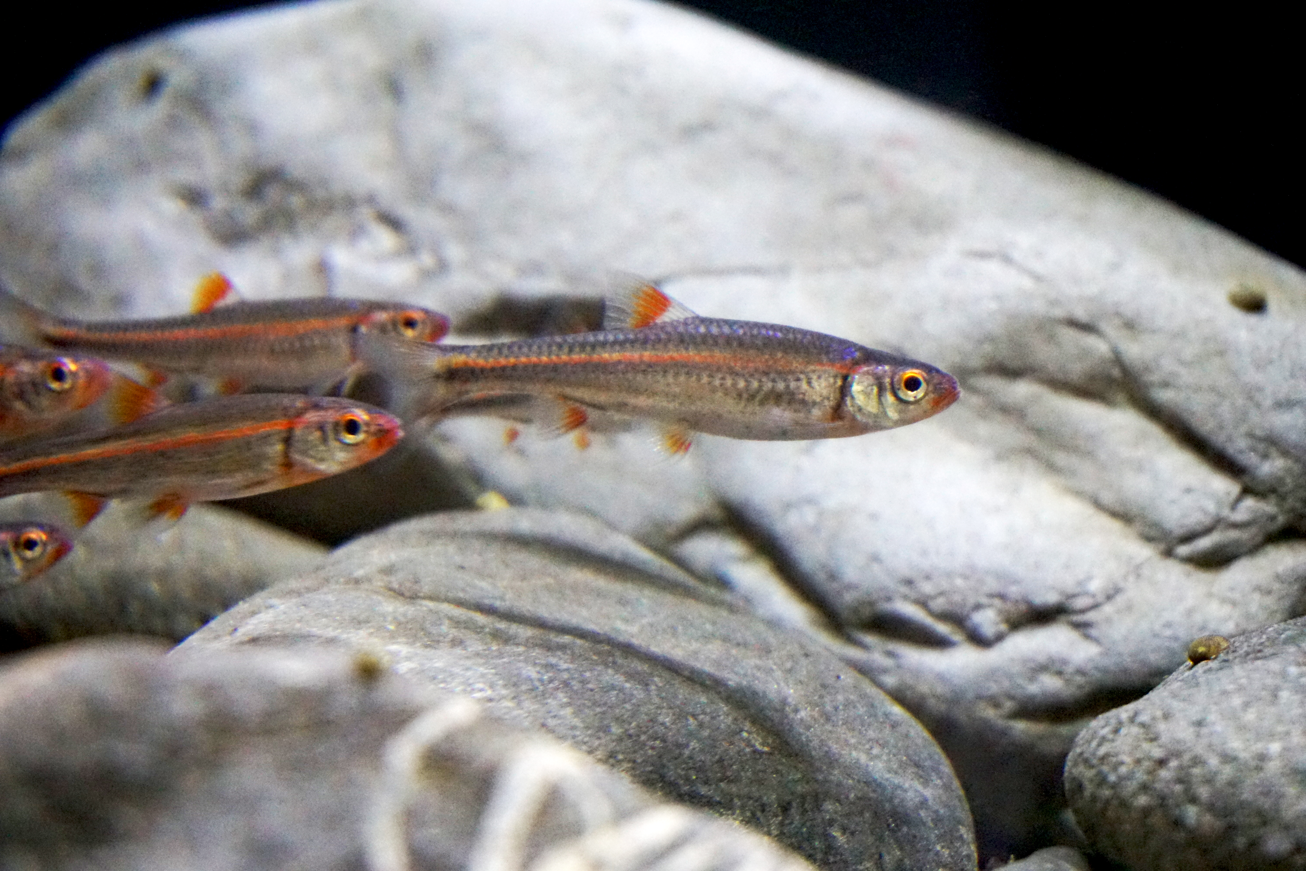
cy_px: 436
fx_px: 2612
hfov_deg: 28.1
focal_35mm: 72
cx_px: 653
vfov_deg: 18.9
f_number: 5.6
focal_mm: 48
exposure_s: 1/60
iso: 6400
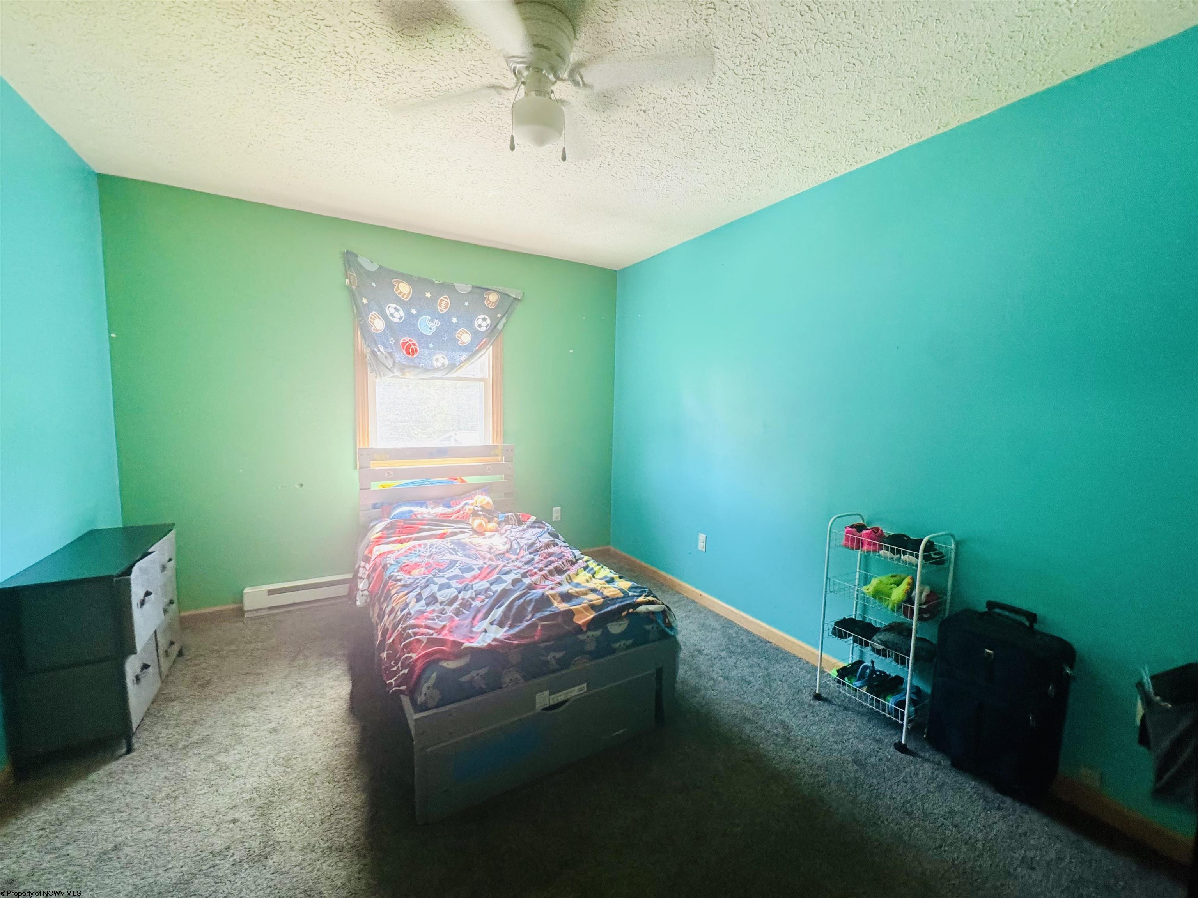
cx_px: 599
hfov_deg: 102.1
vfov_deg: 85.7
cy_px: 449
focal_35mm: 14
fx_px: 485
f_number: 2.2
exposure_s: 1/60
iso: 320
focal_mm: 2.22
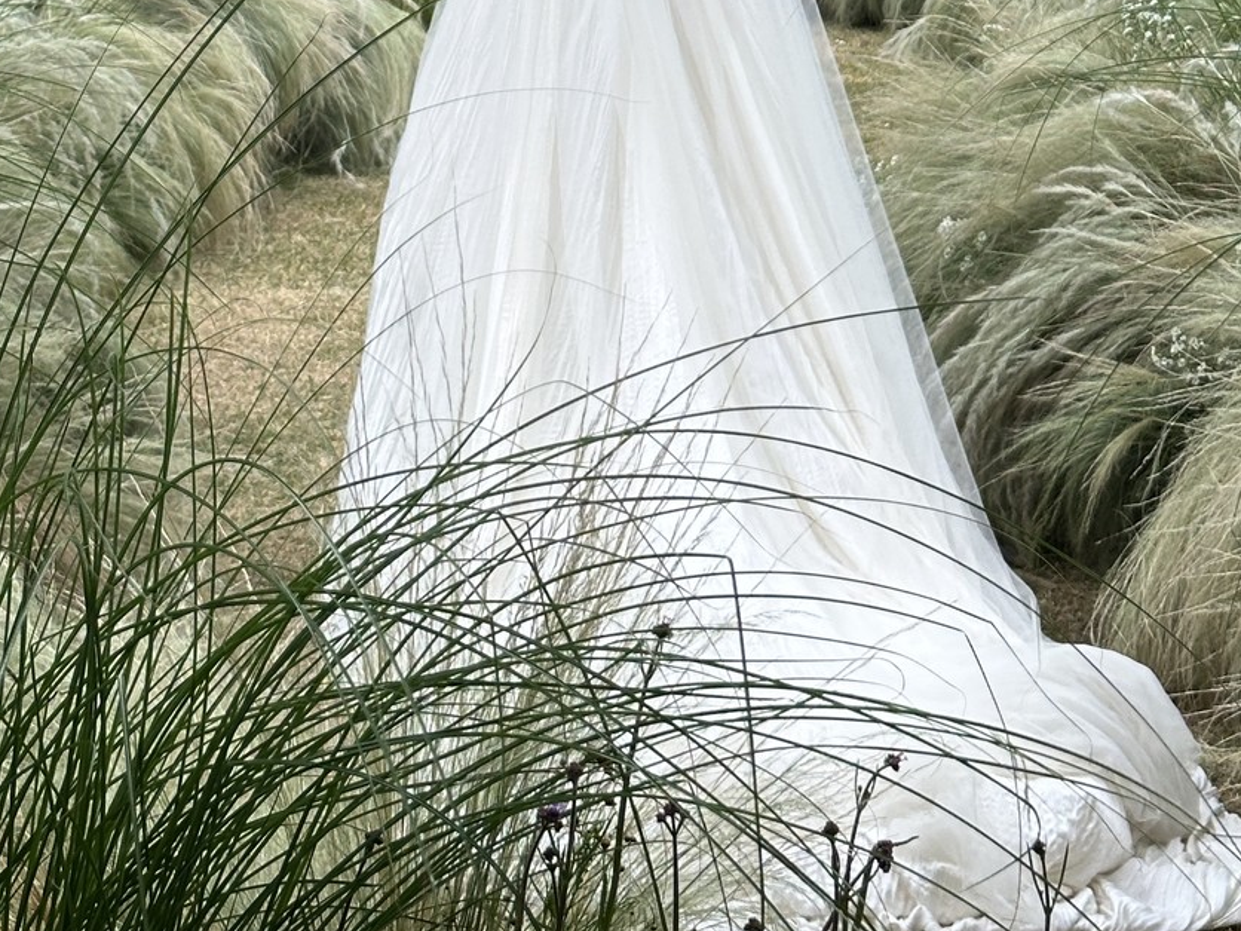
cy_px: -258
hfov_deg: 20.0
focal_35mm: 98
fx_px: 3513
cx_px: 623
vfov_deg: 14.5
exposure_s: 1/225
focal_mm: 6.86
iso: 64
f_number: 1.78
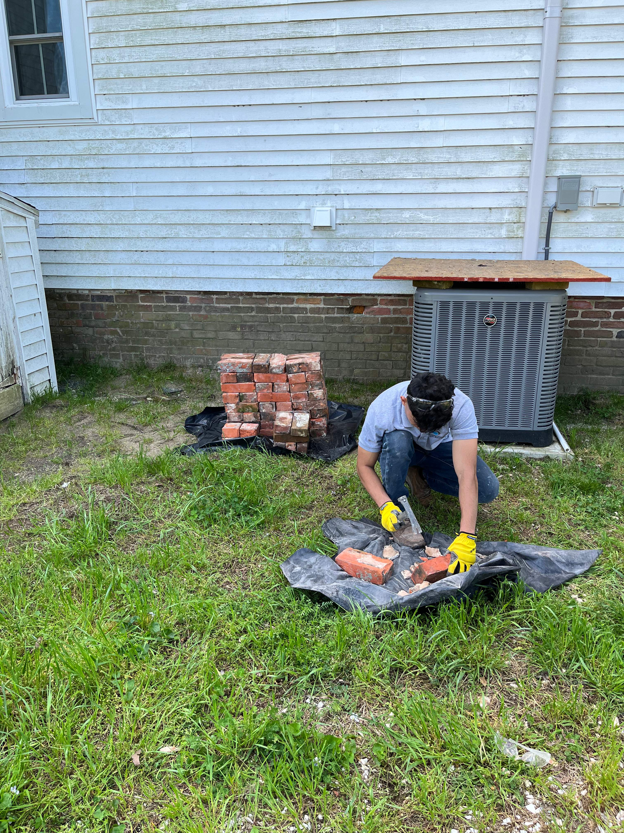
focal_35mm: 26
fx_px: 625
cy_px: 416
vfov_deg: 67.3
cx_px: 312
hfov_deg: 53.1
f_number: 1.6
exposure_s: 1/723
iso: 50
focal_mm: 5.1
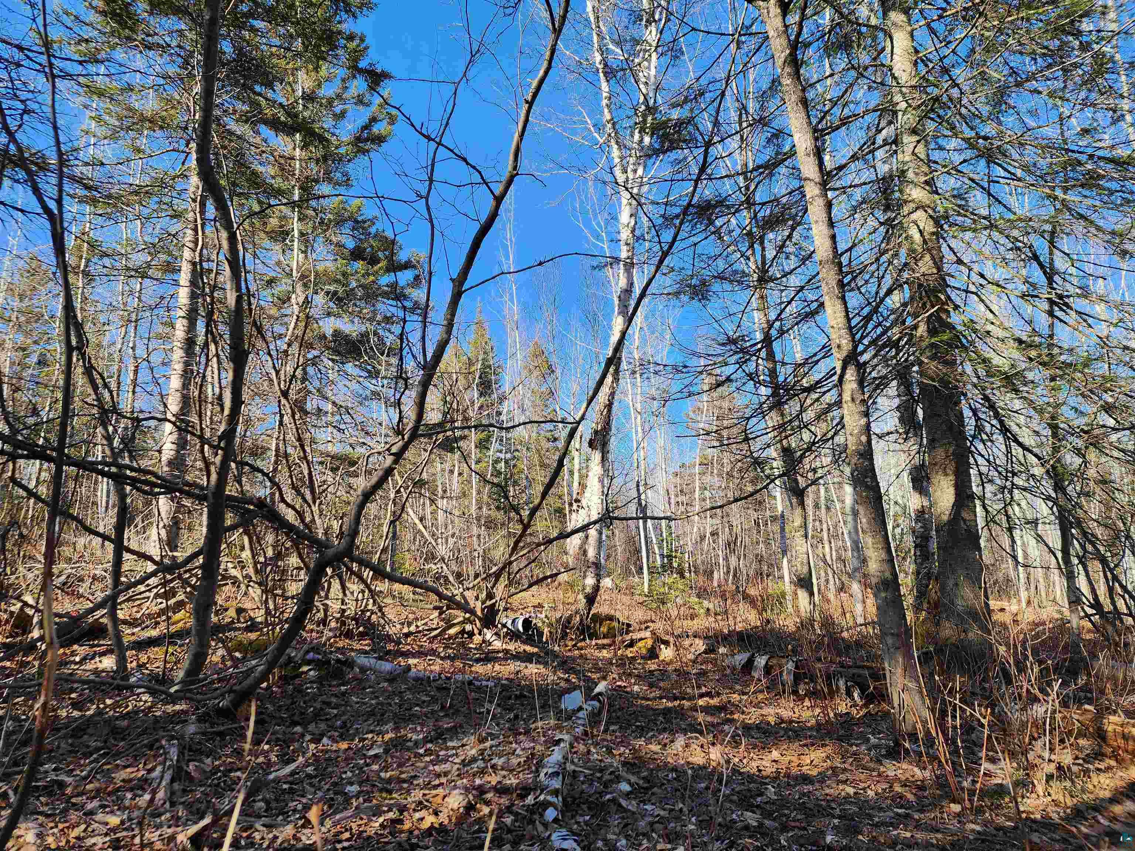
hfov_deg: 73.9
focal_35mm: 23
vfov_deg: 58.9
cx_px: 568
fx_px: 754
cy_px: 426
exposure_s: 1/324
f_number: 1.8
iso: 12
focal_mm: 6.4
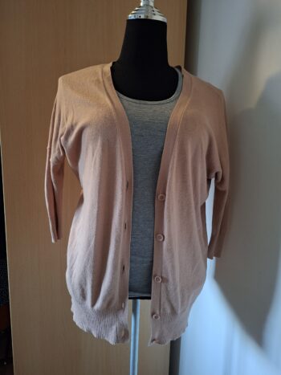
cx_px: 140
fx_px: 249
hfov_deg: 58.9
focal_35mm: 23
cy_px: 188
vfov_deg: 73.9
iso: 320
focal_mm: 5.54
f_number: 1.8
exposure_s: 1/30
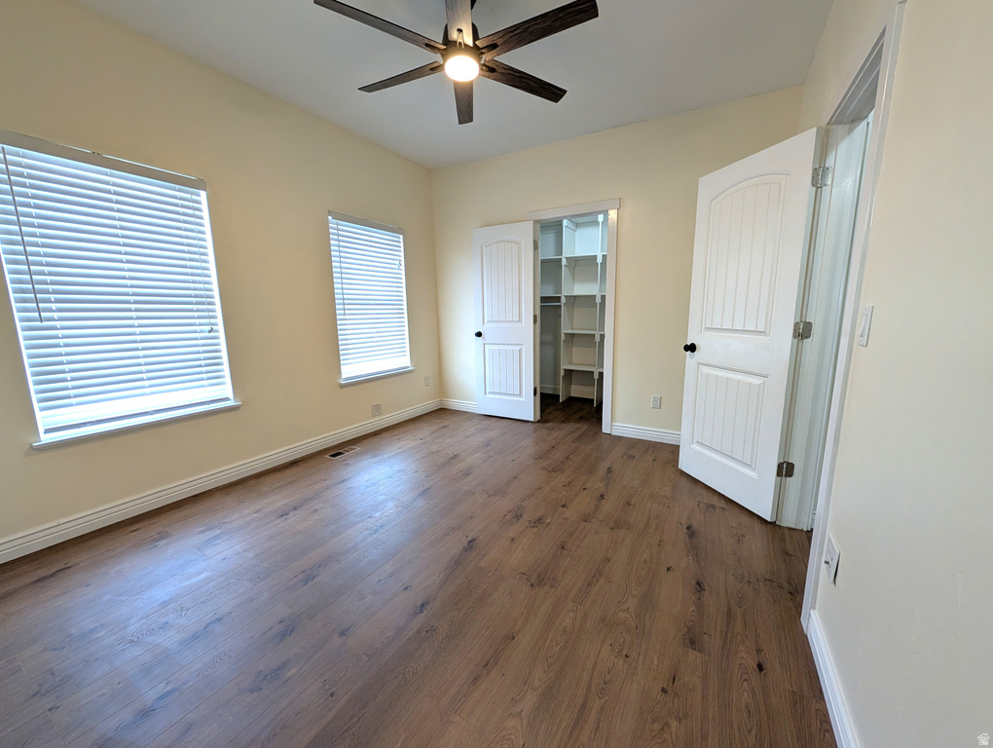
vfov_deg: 94.6
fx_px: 345
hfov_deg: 110.5
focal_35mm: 12
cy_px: 374
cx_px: 496
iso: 125
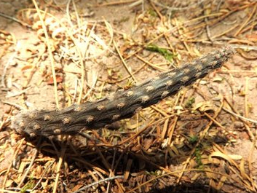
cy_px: 102
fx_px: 253
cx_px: 126
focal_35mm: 34
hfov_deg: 53.9
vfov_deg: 41.8
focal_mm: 5.4
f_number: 5
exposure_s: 1/800
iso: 100
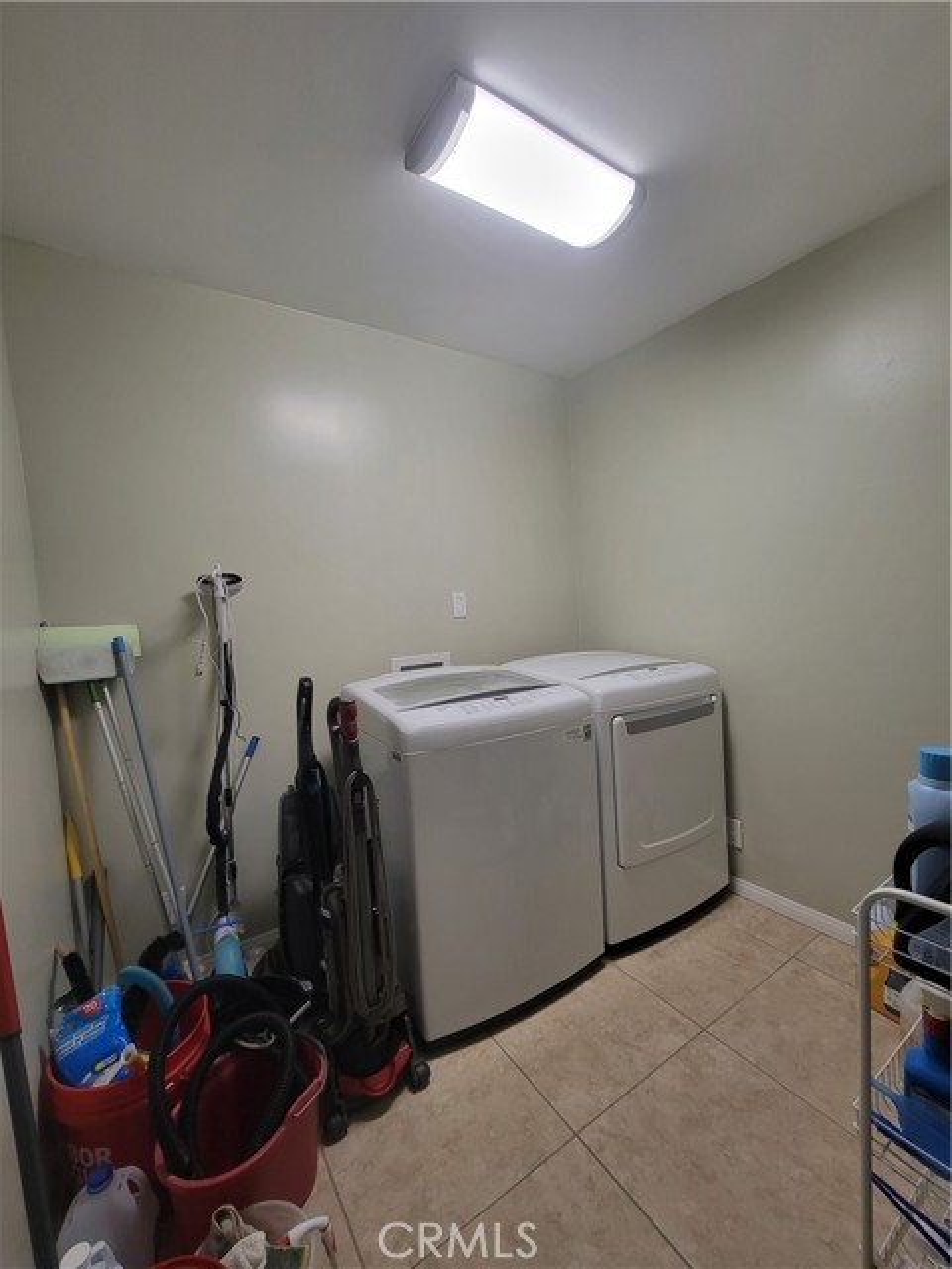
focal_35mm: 13
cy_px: 634
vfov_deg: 106.2
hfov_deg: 89.9
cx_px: 476
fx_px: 477
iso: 160
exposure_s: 1/60
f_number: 2.2
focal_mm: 2.2
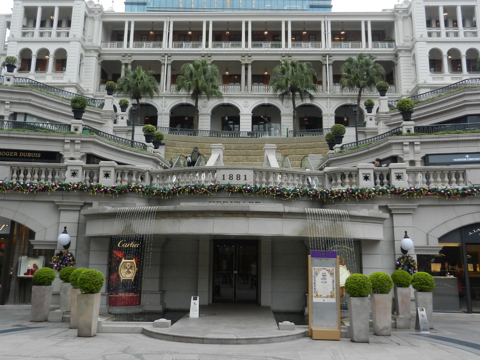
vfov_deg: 48.2
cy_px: 180
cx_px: 240
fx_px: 402
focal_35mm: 29
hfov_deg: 61.7
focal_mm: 5.1
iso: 160
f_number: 3.6
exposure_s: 1/160
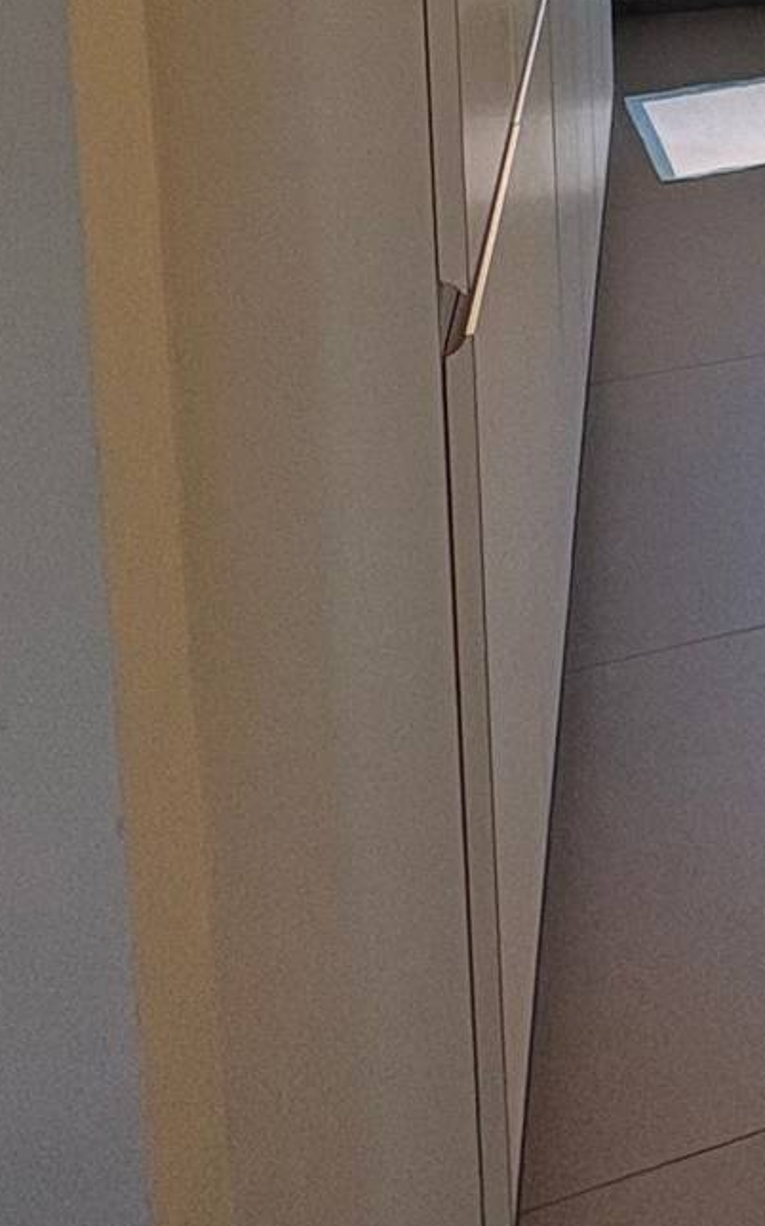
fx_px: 1970
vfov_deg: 29.0
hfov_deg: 15.5
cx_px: 1692
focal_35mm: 59
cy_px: -314
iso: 100
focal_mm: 2.22
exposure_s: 1/100
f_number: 2.2
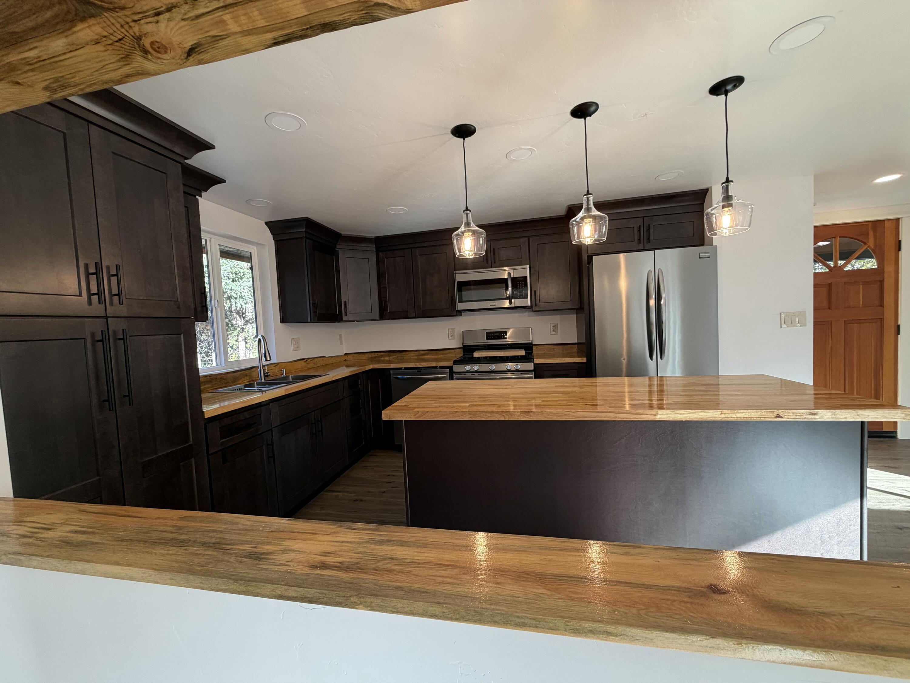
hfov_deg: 102.1
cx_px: 455
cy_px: 342
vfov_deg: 85.7
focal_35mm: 14
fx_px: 368
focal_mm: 2.22
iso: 160
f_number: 2.2
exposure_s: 1/120
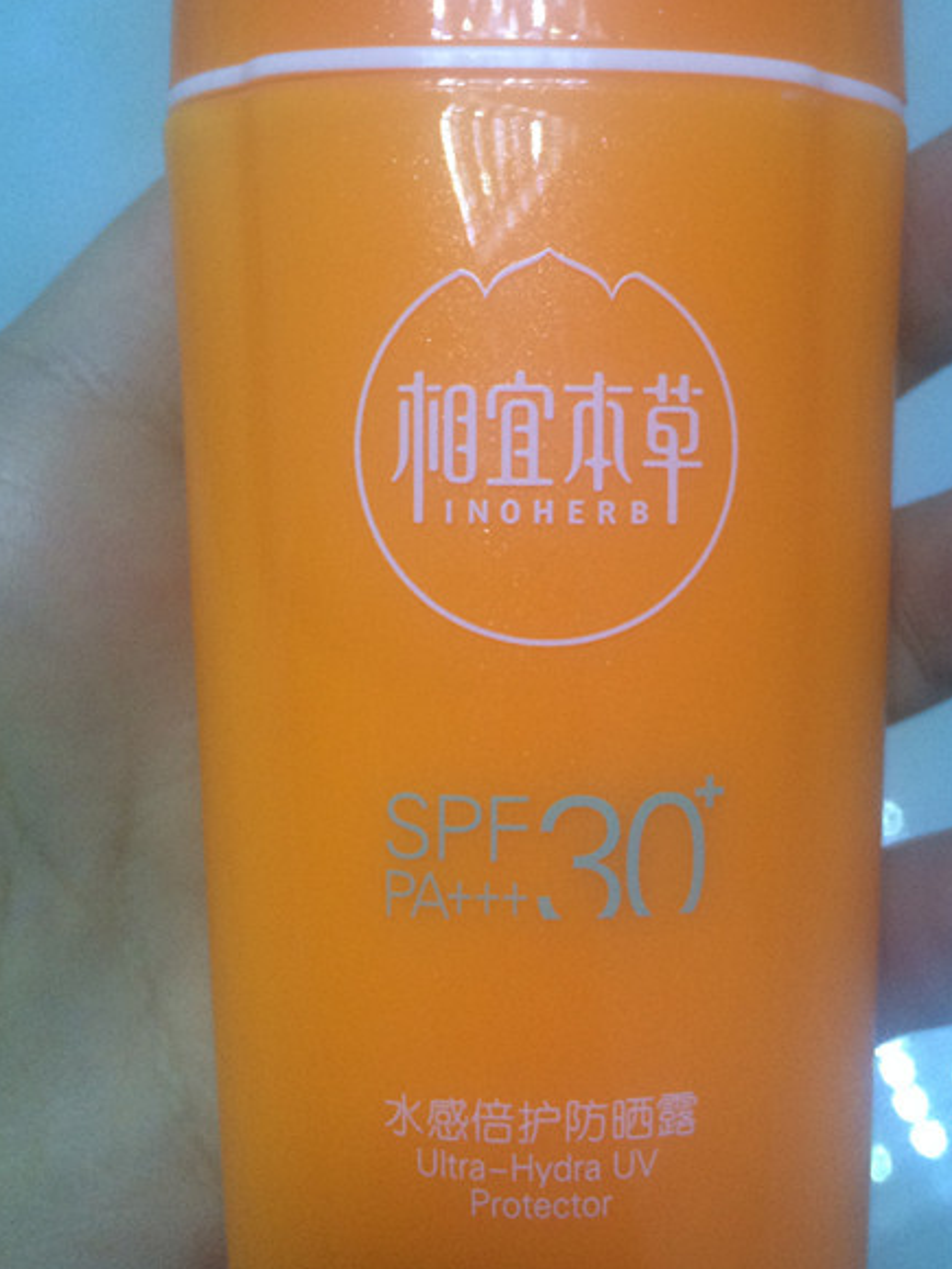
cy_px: 573
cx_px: 615
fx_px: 1467
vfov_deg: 46.7
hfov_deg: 35.7
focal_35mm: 40
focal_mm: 4.15
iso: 125
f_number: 2.2
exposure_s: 1/30
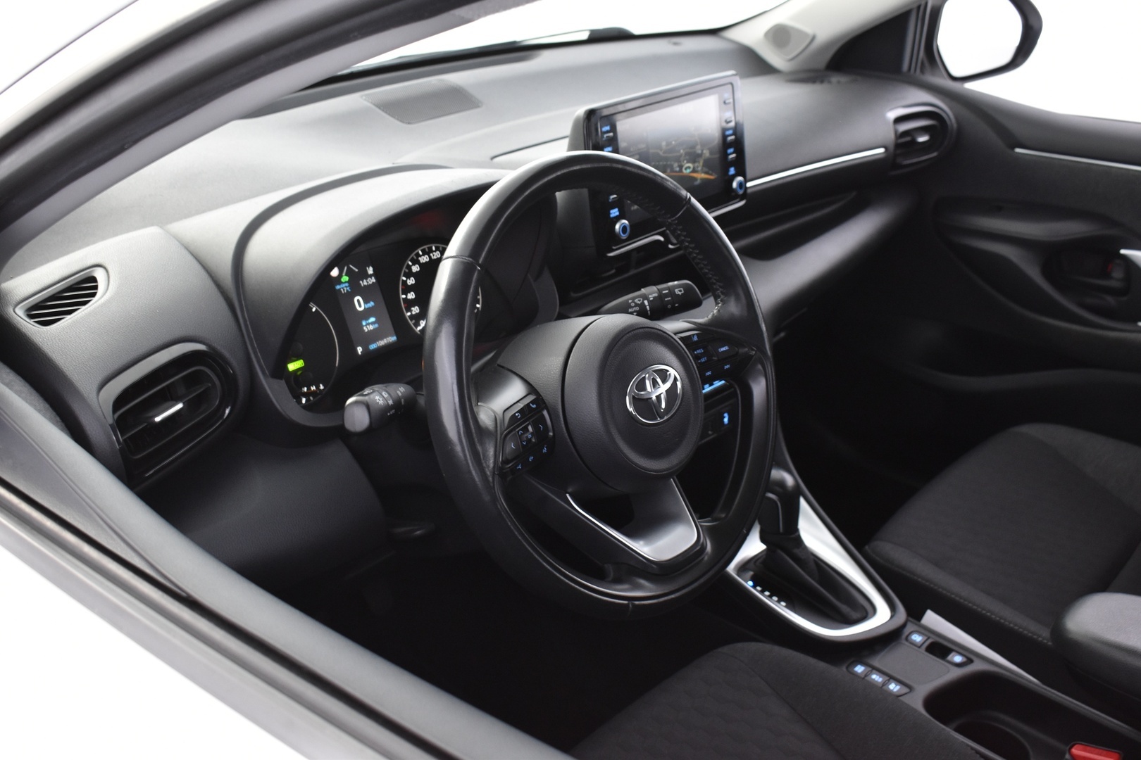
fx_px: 1236
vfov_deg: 34.2
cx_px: 570
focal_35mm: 39
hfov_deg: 49.6
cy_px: 380
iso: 1250
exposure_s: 1/8
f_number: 5.6
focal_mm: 26
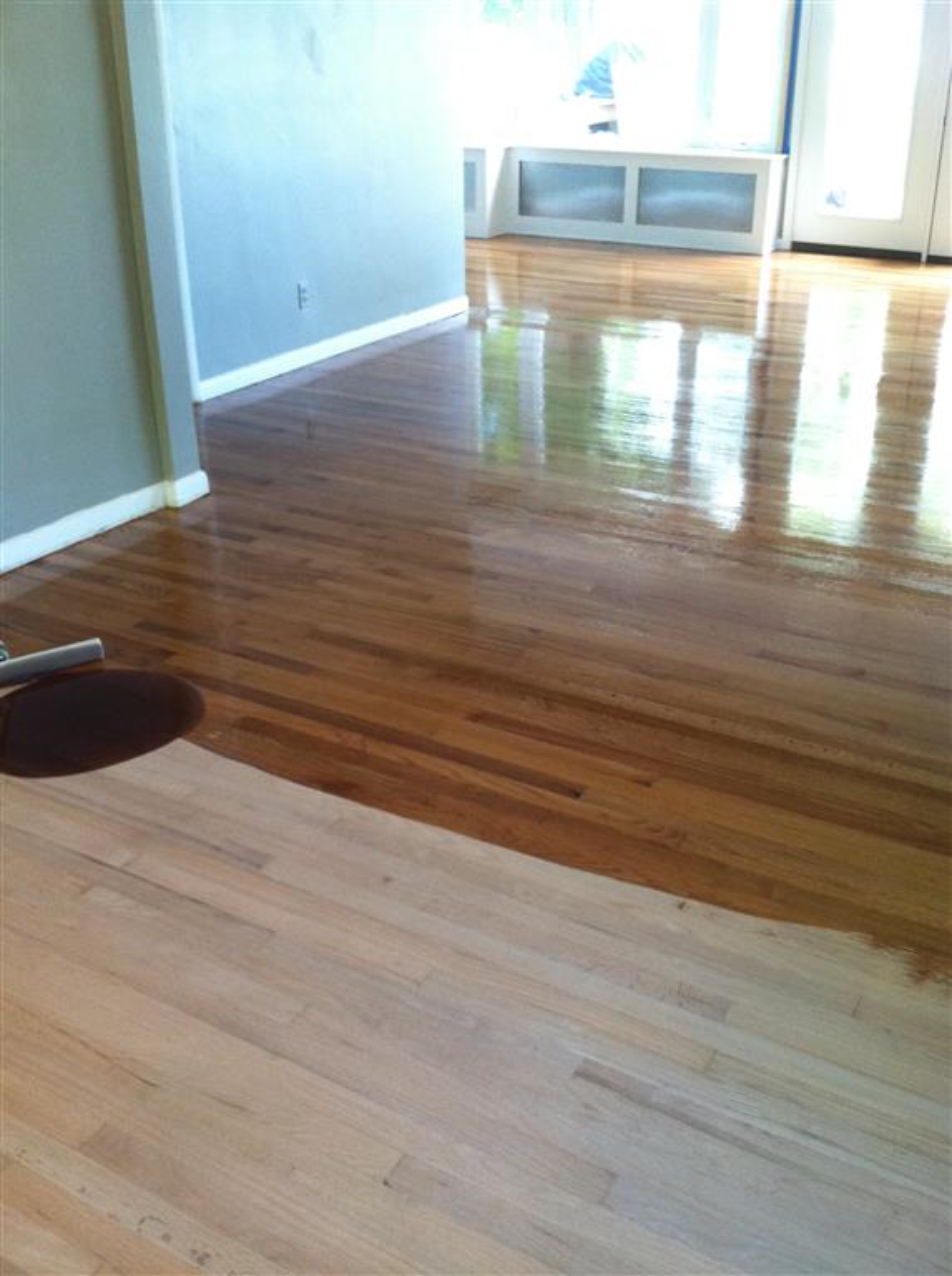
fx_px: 1288
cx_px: 476
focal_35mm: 35
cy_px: 638
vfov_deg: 52.7
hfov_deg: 40.6
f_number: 2.8
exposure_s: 1/15
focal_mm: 3.85
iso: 160
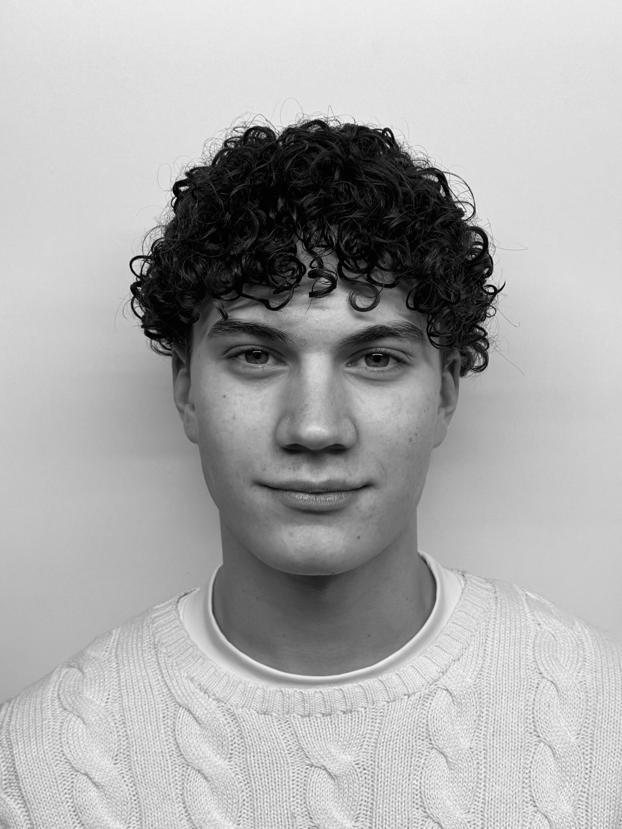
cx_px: 311
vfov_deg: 39.7
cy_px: 414
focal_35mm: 48
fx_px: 1150
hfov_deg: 30.3
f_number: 1.78
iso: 80
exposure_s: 1/100
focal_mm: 6.76
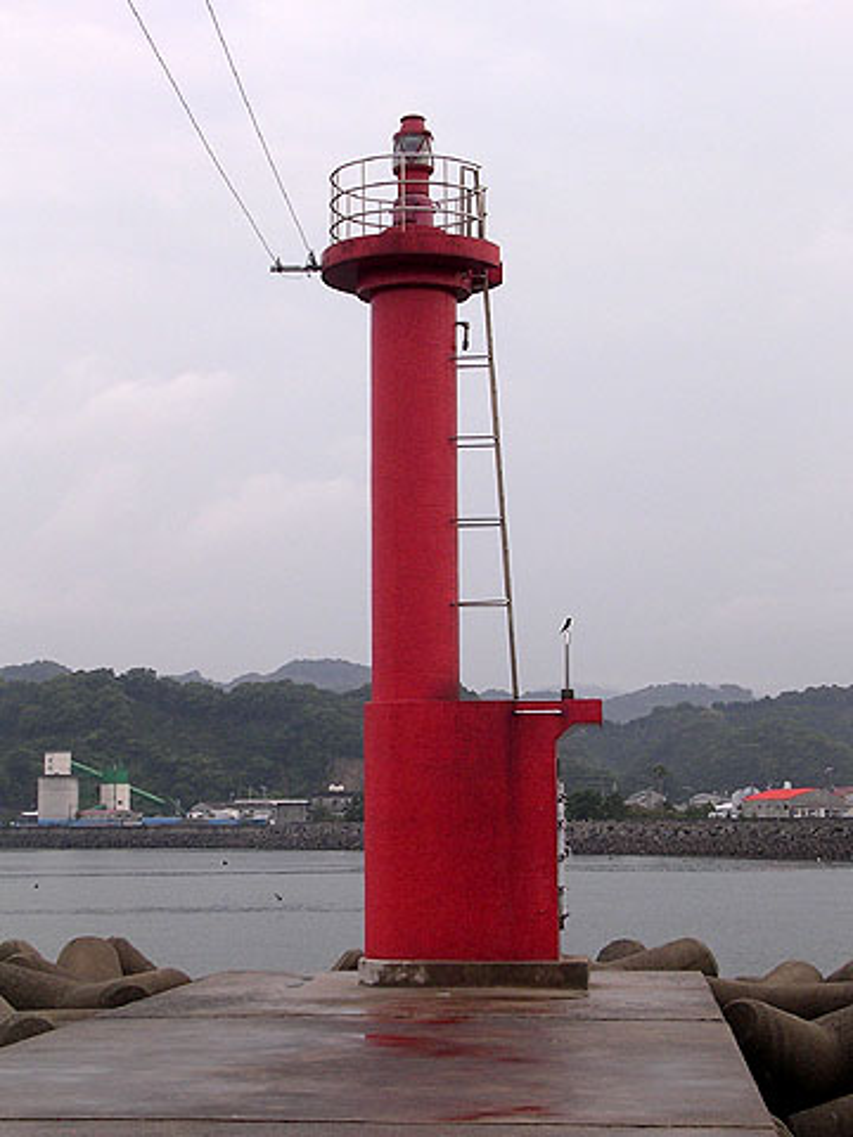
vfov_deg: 32.2
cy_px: 568
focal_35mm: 60
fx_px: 1971
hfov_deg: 24.4
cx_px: 426
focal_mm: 9.1
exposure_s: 1/209
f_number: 3.4
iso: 100
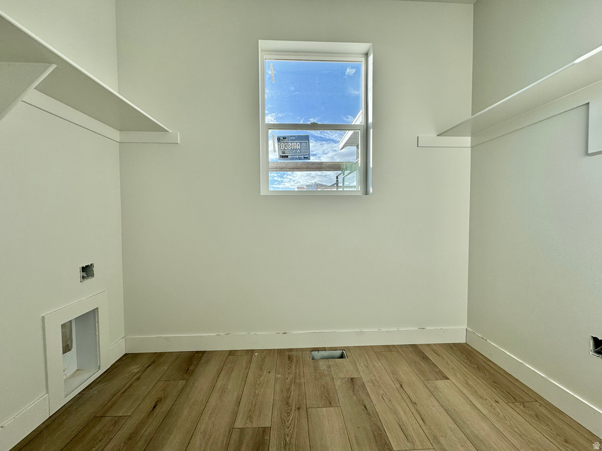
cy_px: 226
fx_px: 243
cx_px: 301
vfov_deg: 85.7
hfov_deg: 102.1
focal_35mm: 14
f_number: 2.2
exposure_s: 1/473
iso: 40
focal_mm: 2.22
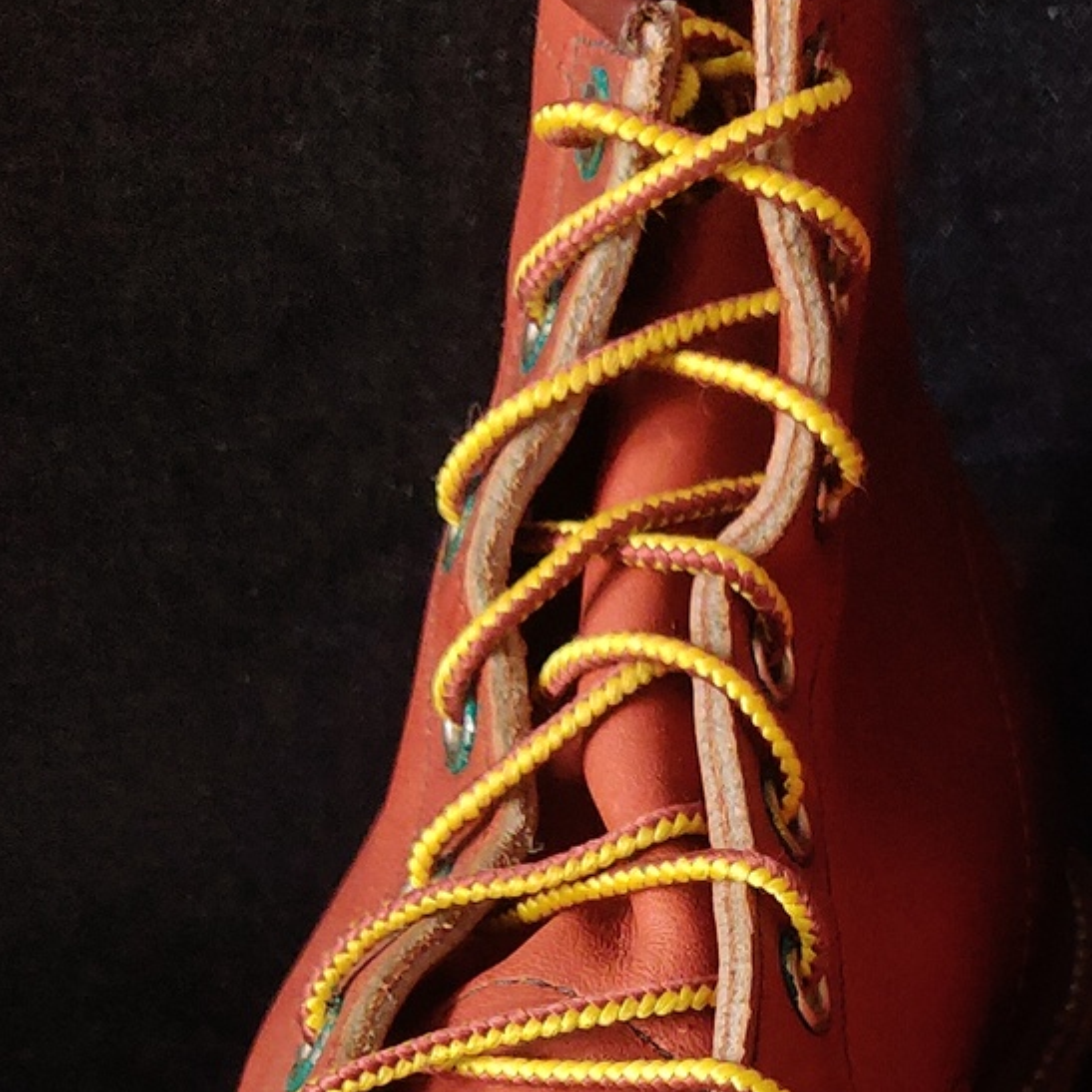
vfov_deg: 16.4
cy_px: 1635
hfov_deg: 17.4
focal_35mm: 97
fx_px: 3462
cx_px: 1174
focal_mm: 4.25
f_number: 1.7
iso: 400
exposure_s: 1/32
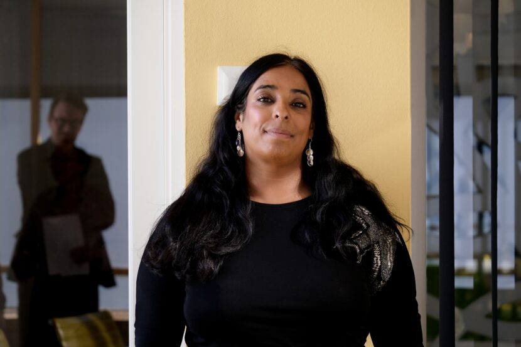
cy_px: 174
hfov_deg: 23.1
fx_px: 1273
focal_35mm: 88
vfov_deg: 15.5
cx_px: 260
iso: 800
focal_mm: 58.7
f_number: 2.8
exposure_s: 1/250
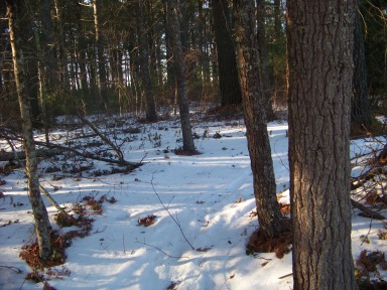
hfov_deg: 51.4
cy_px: 145
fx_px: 402
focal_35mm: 36
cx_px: 194
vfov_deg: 39.7
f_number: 2.8
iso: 65
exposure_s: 1/100
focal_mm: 5.85
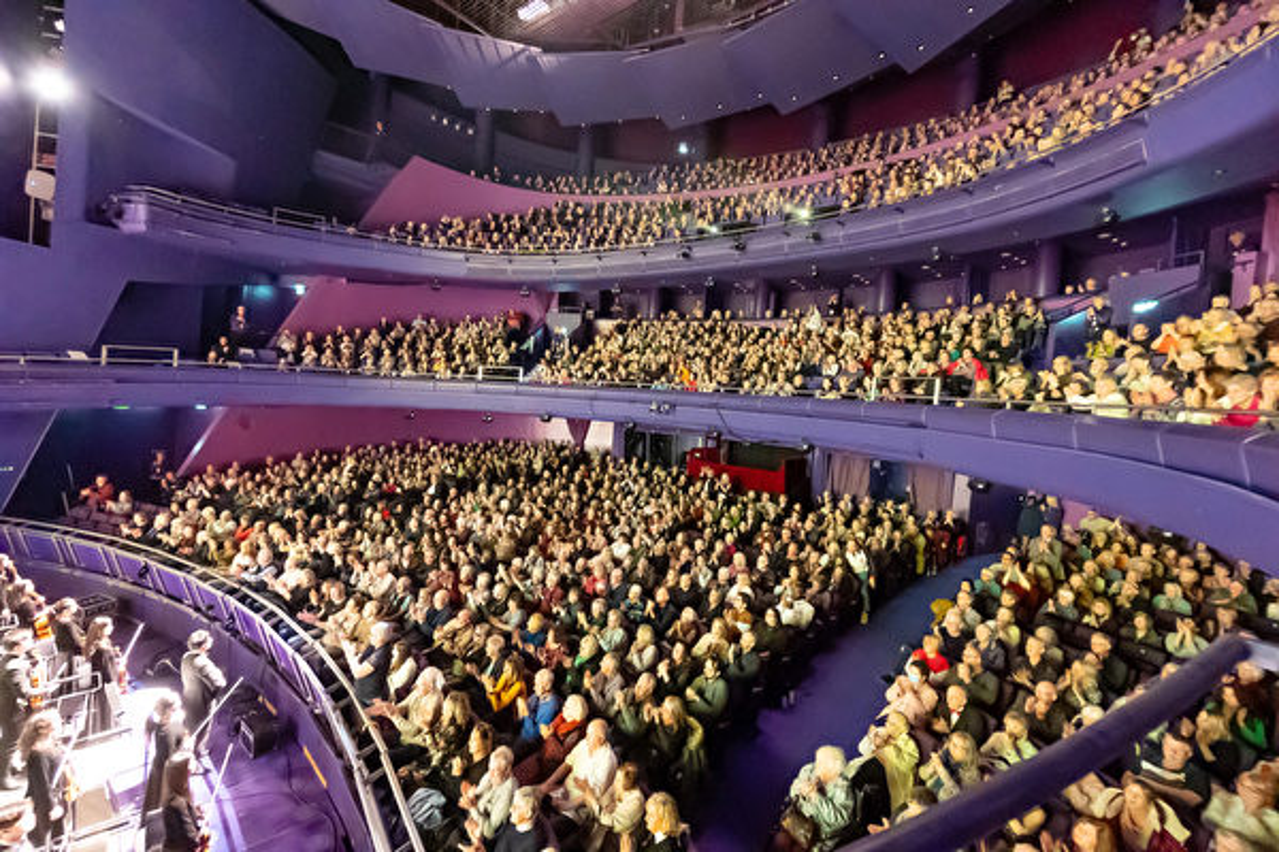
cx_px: 640
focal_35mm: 15
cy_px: 426
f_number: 4
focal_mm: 10
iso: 8000
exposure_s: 1/20
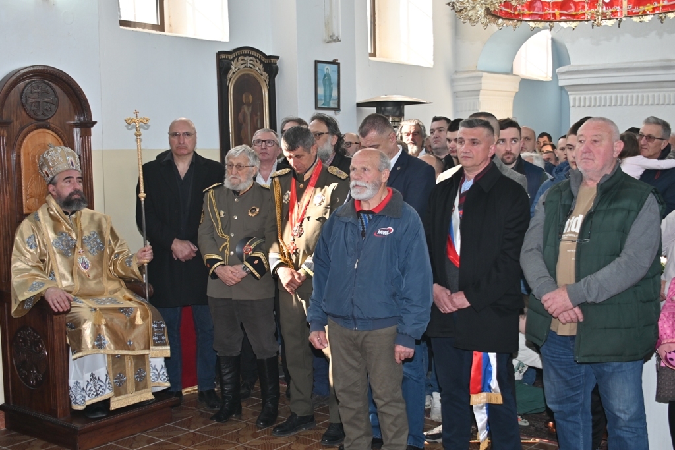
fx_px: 844
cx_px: 338
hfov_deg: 43.6
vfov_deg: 29.9
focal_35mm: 45
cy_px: 225
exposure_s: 1/200
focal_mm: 30
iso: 280
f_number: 4.2
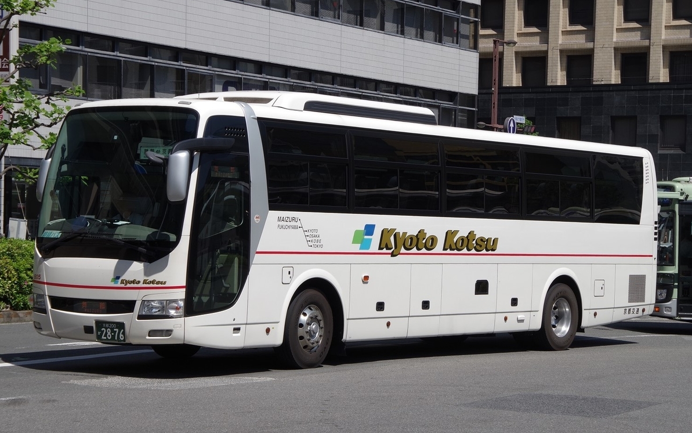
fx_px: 1537
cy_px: 230
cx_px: 346
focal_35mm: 82
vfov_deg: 16.0
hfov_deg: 25.4
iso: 200
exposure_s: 1/320
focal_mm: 53
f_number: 11
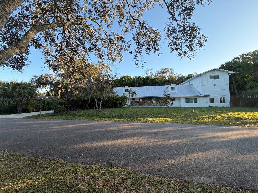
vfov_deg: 85.7
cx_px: 129
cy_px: 96
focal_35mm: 14
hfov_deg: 102.1
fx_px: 104
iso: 64
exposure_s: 1/502
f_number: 2.2
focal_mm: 2.22
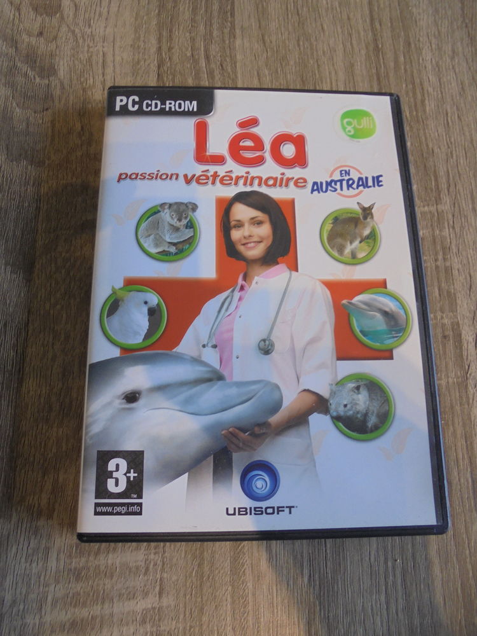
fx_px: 478
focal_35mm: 26
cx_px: 238
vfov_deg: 67.3
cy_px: 318
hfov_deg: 53.1
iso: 100
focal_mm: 4.6
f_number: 3.5
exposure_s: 1/30
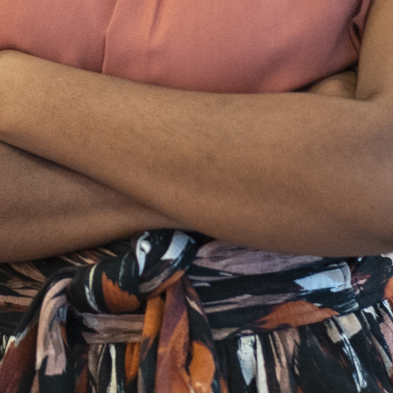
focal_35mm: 542
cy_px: 51
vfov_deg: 3.2
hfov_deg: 3.2
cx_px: -128
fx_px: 6962
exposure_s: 1/250
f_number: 1.4
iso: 800
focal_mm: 85
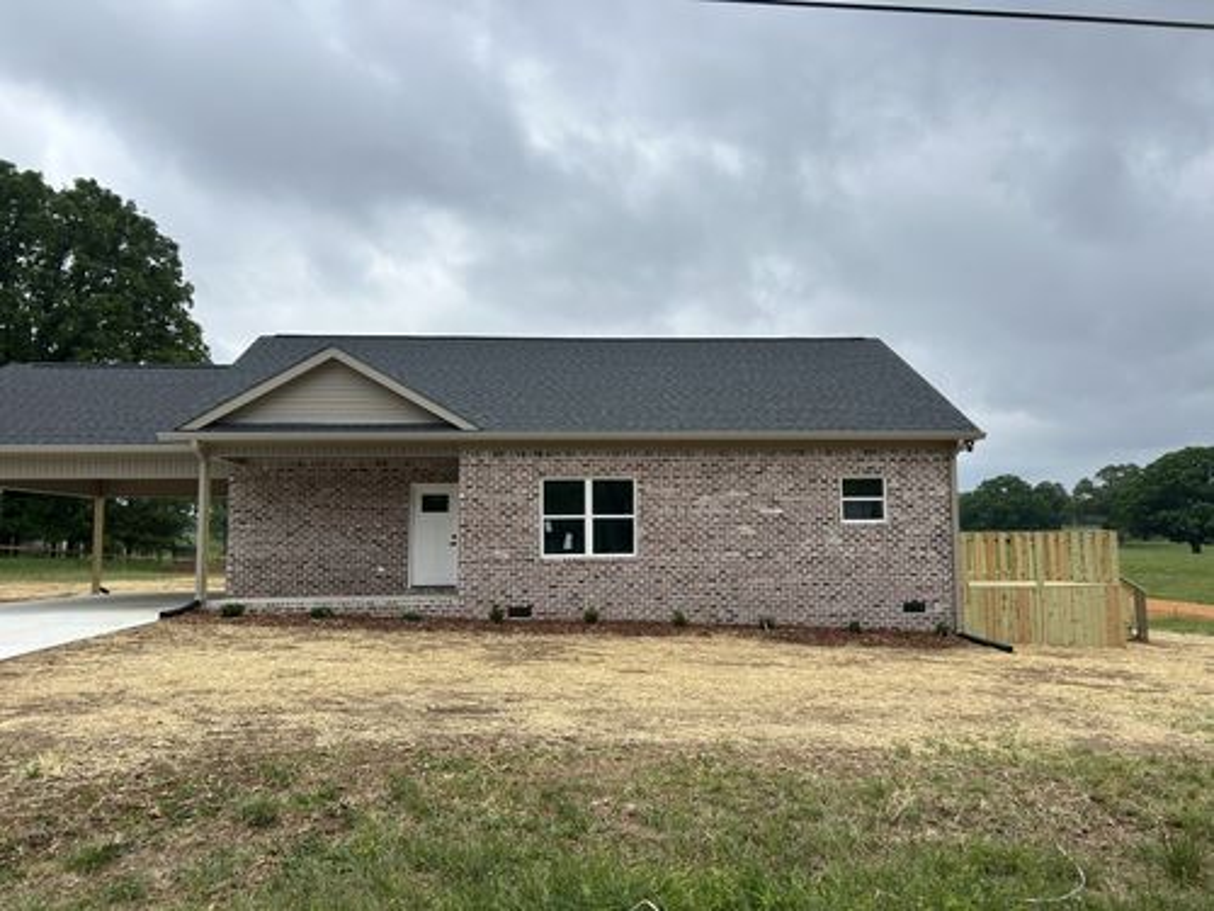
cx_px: 607
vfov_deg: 53.1
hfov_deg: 67.3
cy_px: 456
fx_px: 912
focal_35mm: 26
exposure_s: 1/2994
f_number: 1.5
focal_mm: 5.7
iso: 50
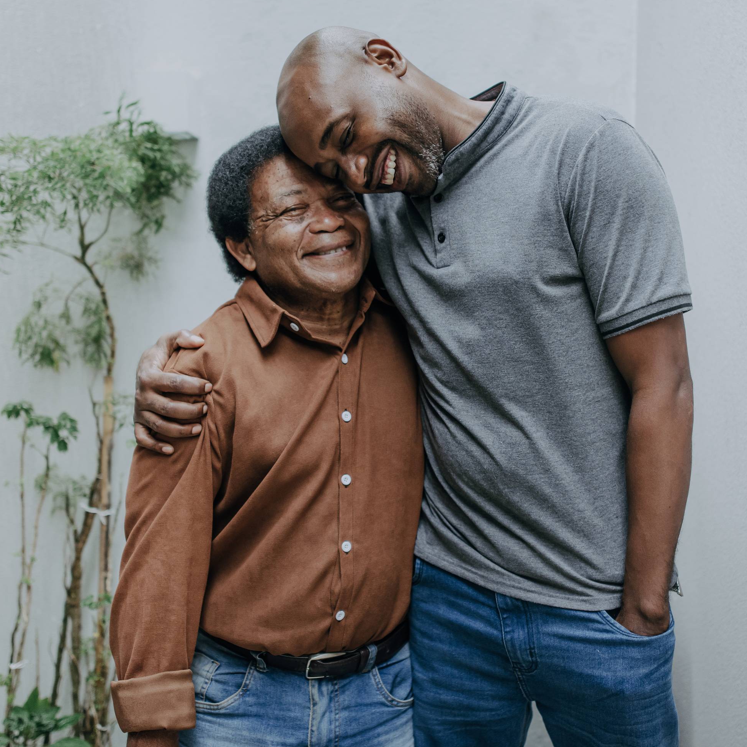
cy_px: 372
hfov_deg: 37.5
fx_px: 1099
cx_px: 409
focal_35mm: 45
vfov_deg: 37.6
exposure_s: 1/200
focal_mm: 35
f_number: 2.5
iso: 500
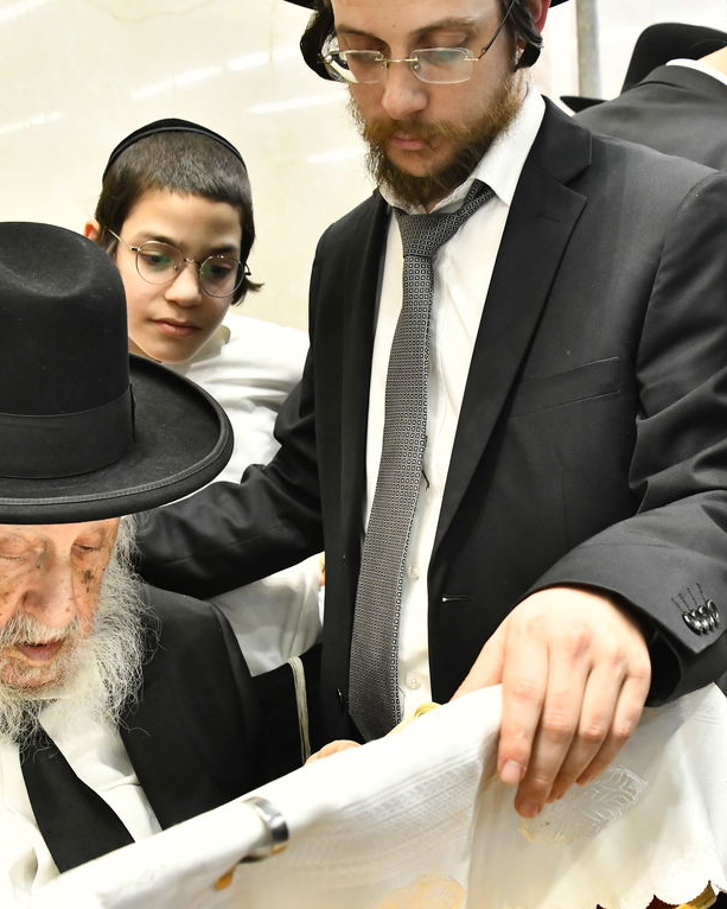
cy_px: 473
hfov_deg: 31.3
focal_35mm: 48
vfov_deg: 38.8
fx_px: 1291
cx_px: 445
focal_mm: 28
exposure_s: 1/160
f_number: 5.6
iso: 2500
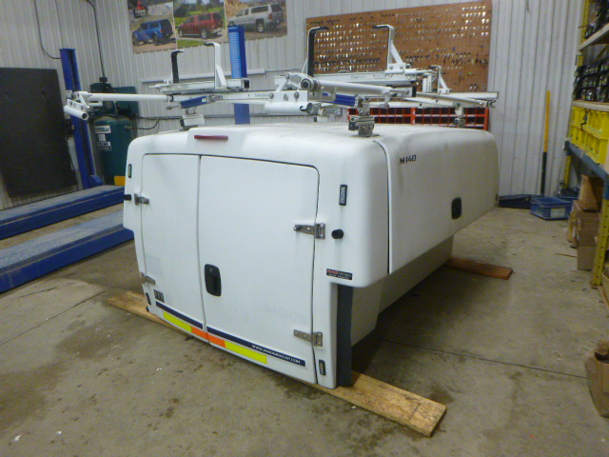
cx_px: 304
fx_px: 440
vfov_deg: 54.9
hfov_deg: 69.4
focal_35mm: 25
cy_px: 228
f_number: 3.9
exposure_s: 1/40
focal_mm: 4.5
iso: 400
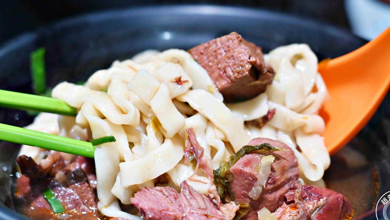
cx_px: 200
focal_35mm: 92
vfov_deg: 13.2
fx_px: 951
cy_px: 94
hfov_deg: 23.2
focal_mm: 50
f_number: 3.2
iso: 1400
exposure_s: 1/160
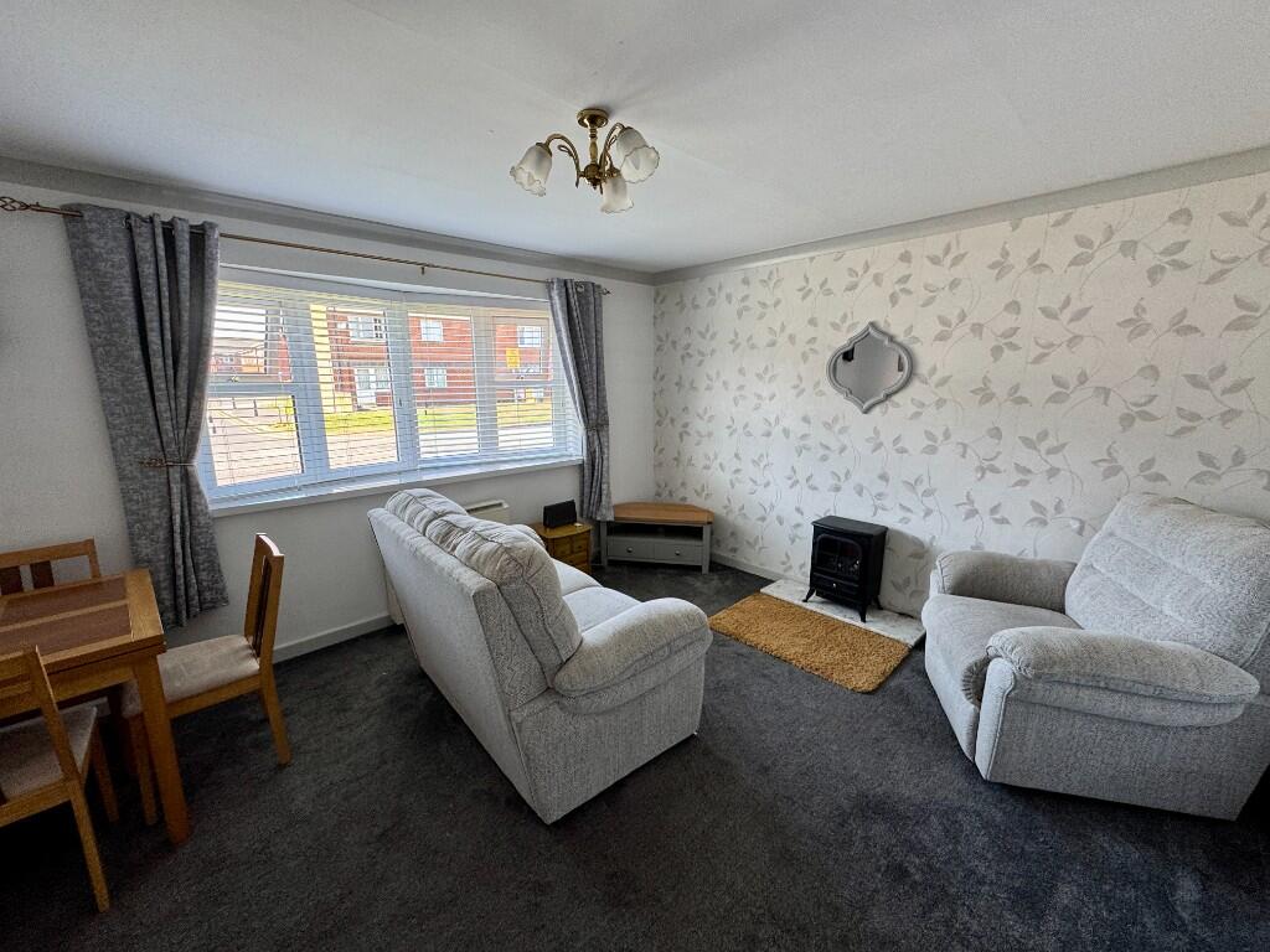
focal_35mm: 14
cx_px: 635
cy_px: 476
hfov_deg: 102.1
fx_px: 514
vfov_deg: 85.7
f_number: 2.2
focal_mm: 2.22
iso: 100
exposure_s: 1/99
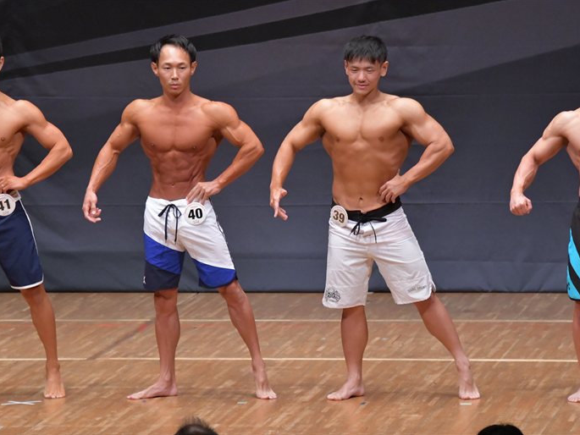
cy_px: 218
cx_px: 312
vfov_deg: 4.8
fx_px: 5195
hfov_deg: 6.4
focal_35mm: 310
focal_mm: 190
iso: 6400
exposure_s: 1/400
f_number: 5.6
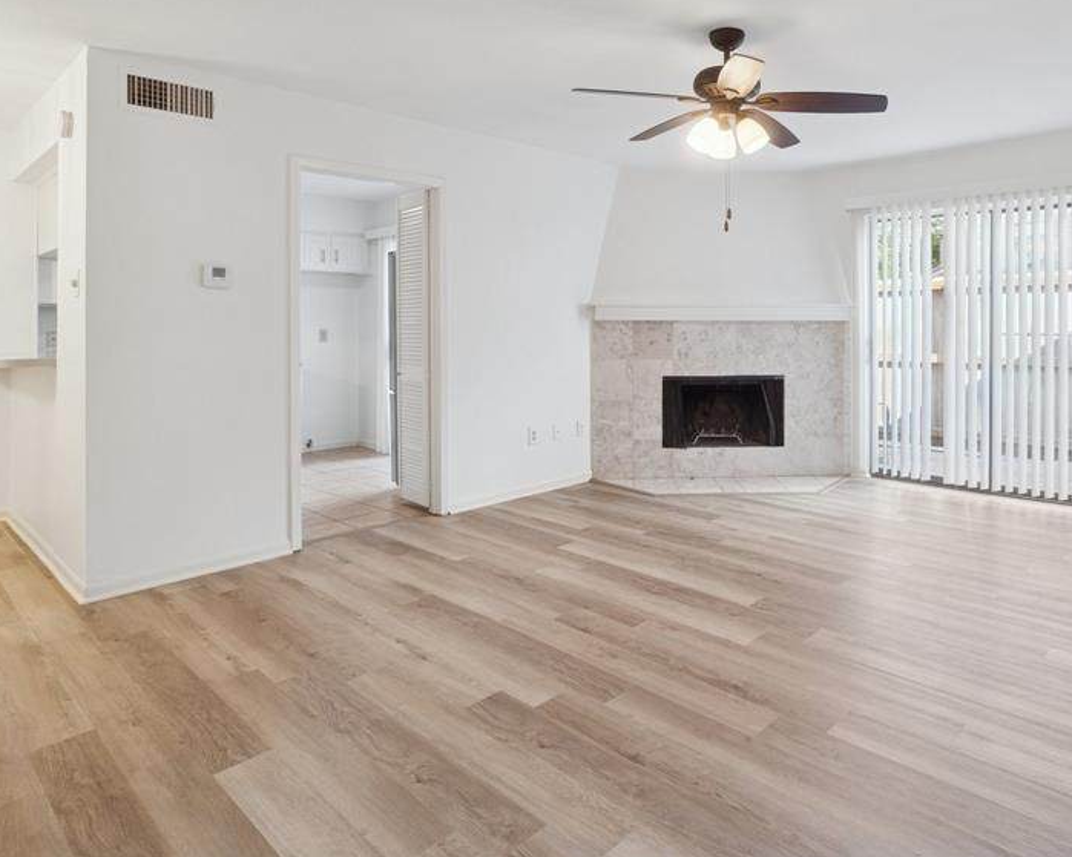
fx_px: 698
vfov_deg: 62.5
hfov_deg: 73.6
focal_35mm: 22
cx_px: 679
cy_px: 340
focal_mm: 16
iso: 250
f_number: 8
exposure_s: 1/6
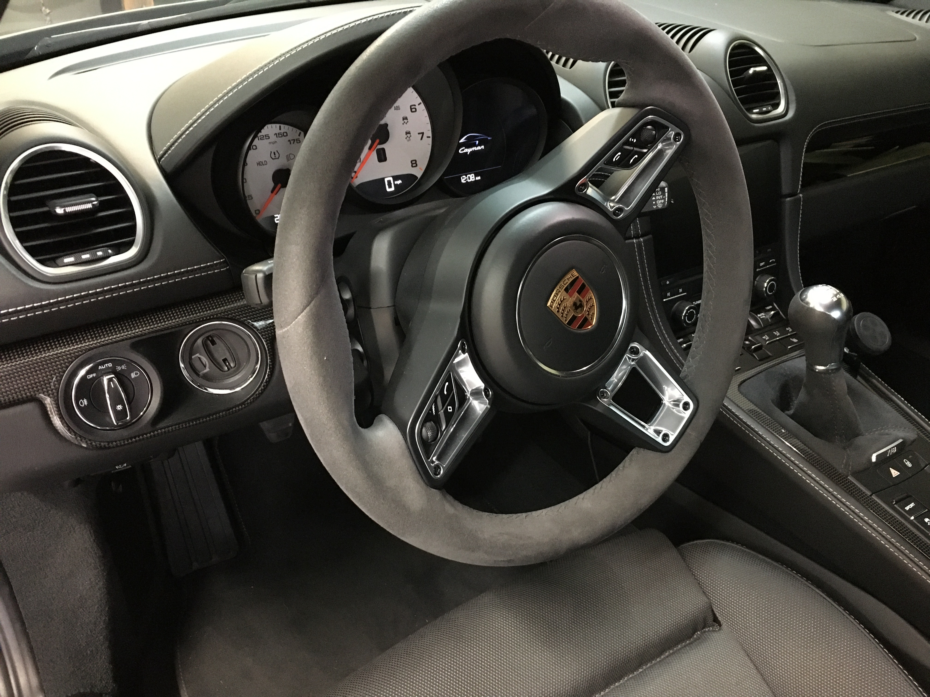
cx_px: 465
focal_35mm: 29
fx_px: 779
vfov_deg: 48.2
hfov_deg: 61.7
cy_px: 348
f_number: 2.2
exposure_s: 1/15
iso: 320
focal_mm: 4.15
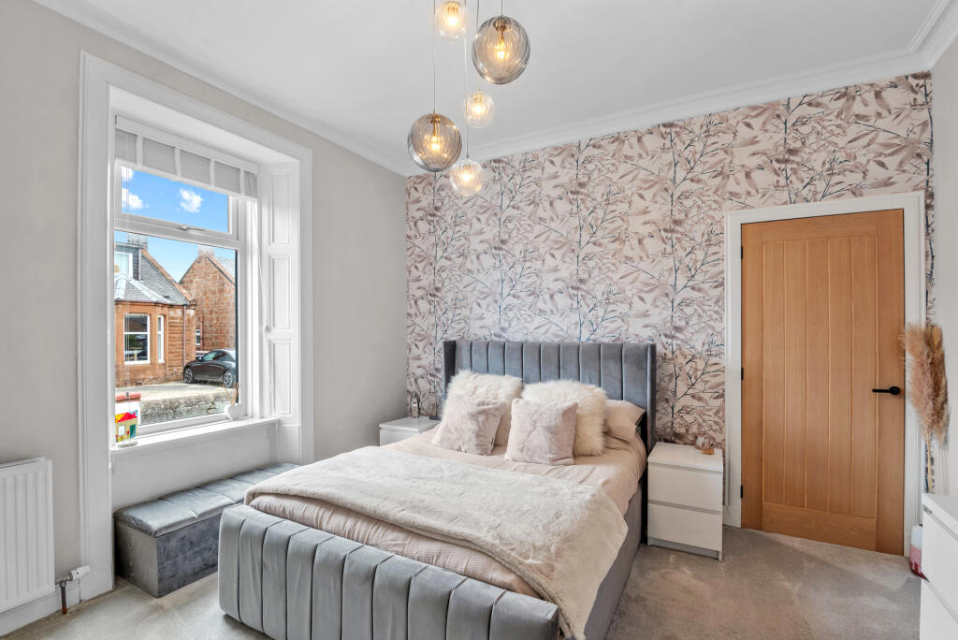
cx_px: 479
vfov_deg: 73.8
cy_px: 320
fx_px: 426
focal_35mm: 16
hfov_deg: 96.7
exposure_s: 1/2.5
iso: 250
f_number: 9
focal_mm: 16
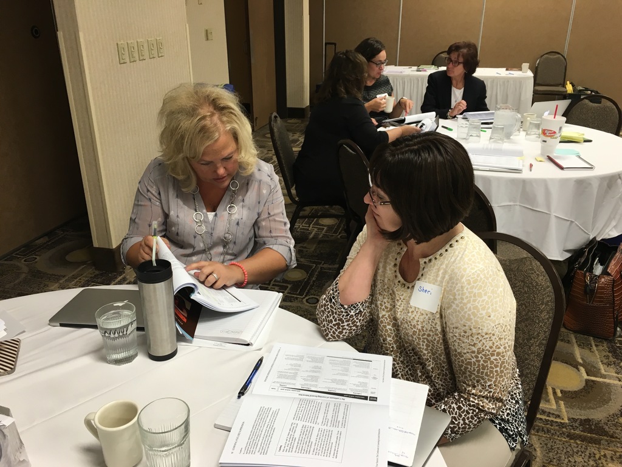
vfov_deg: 48.2
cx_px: 311
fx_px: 521
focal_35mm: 29
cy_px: 234
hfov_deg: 61.7
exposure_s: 1/30
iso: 50
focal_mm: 4.15
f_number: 2.2
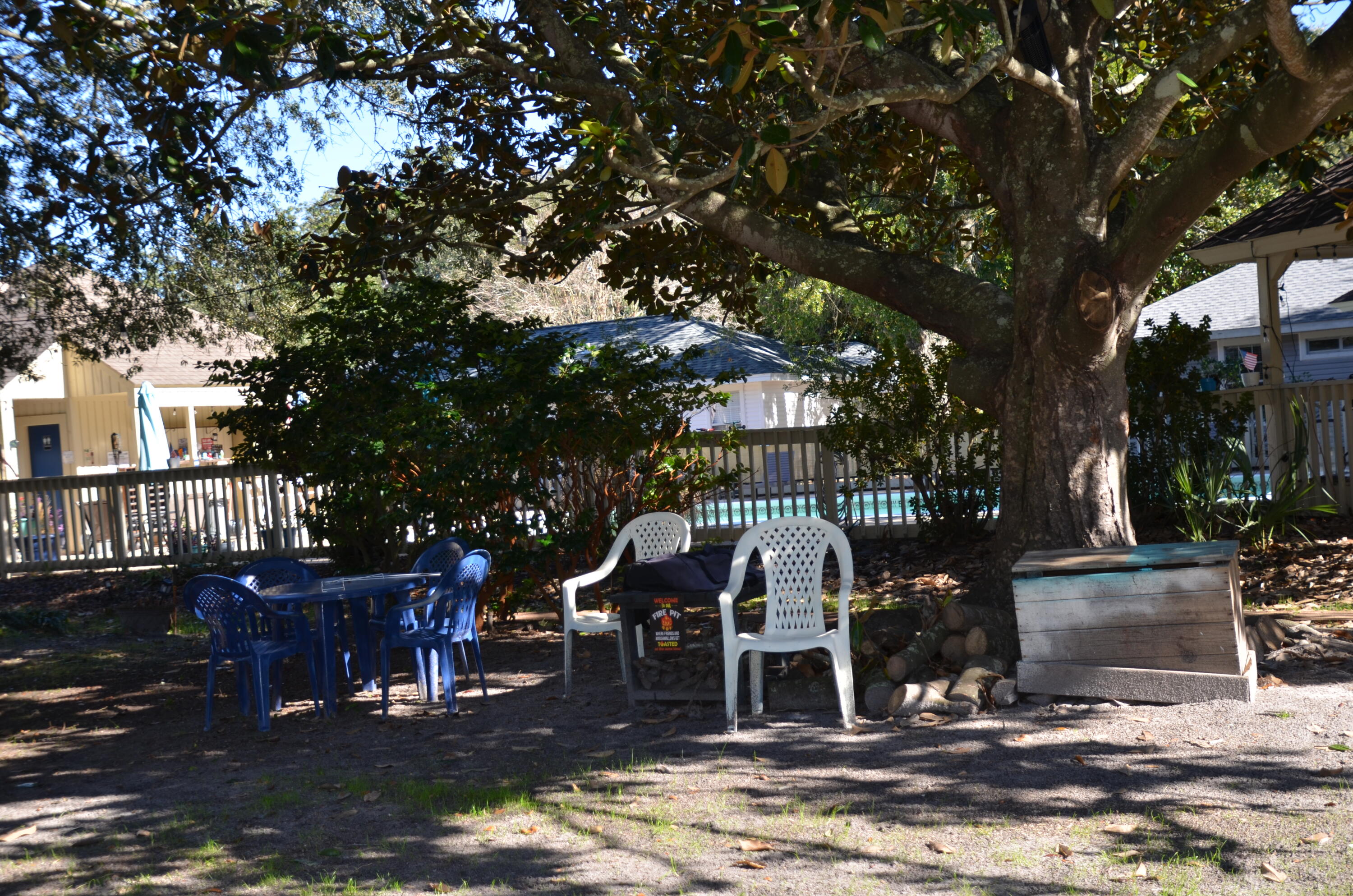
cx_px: 676
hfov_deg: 43.7
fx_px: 1688
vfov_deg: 29.7
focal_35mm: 45
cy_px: 448
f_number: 4
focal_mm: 30
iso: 100
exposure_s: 1/250
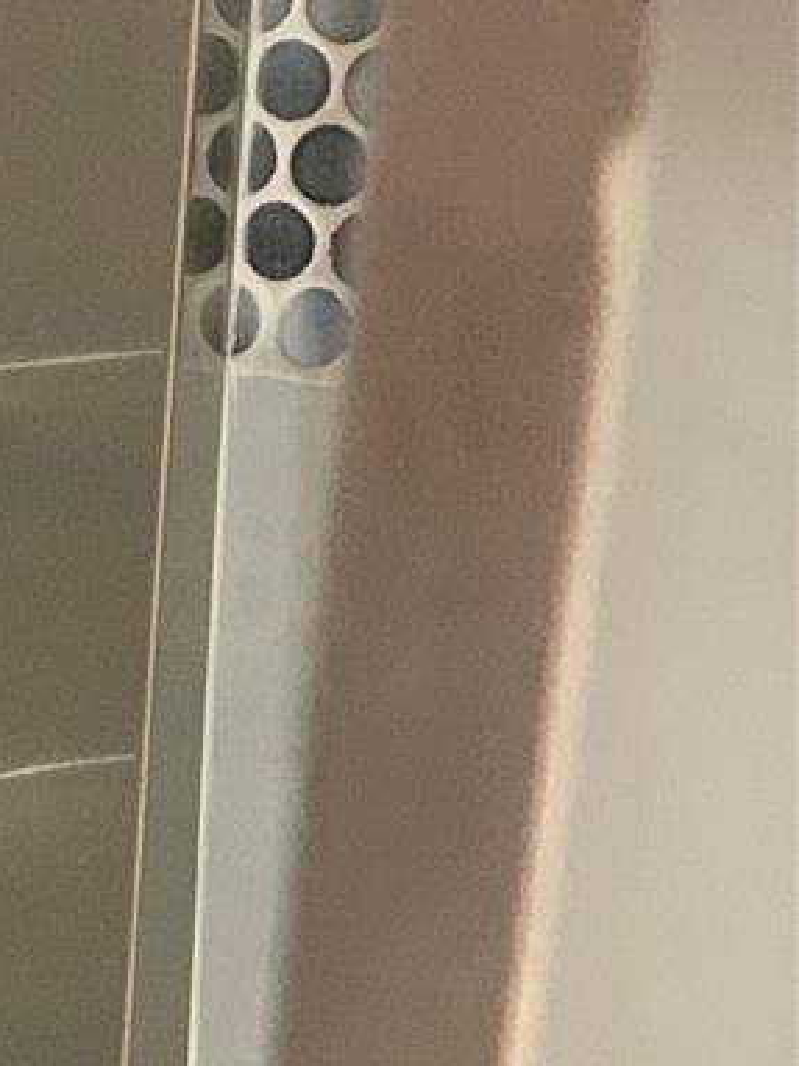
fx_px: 5019
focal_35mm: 163
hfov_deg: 8.9
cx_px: -451
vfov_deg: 12.0
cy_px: 1069
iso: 400
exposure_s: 1/60
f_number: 2.4
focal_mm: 6
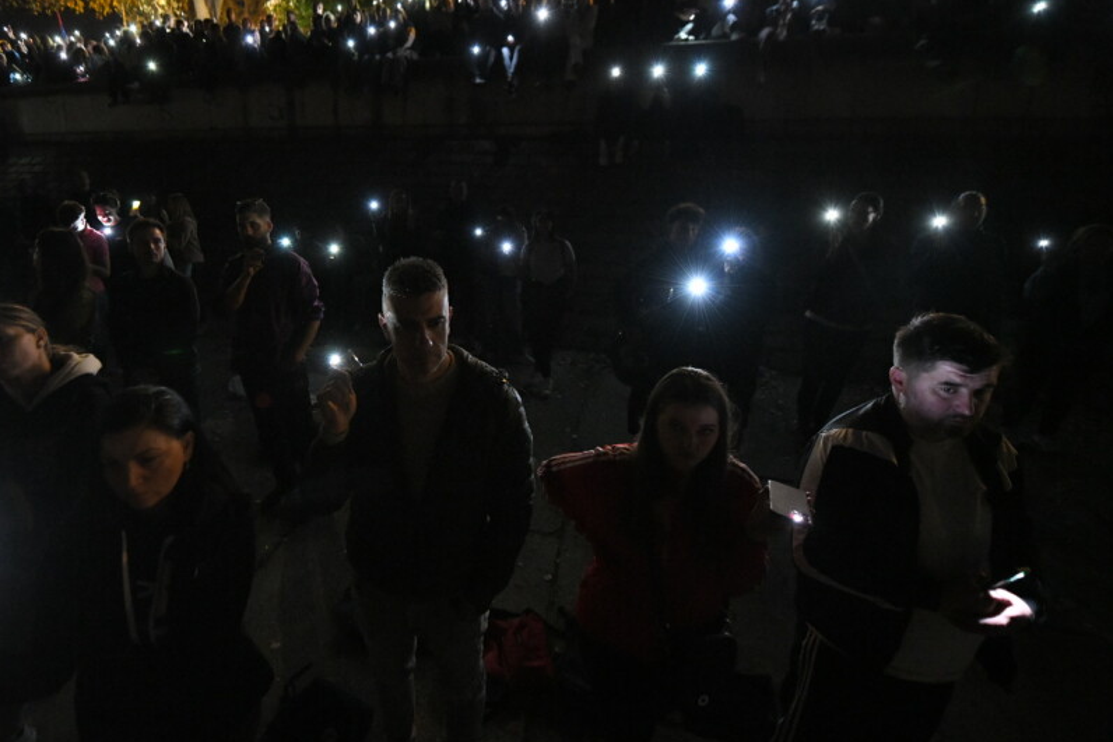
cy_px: 329
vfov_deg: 67.2
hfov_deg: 88.7
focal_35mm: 18
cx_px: 436
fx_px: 557
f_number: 2.8
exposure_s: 1/100
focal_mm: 14
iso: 10000
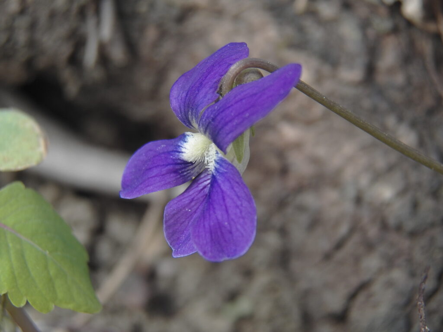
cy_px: 166
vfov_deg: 17.4
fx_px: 1088
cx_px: 222
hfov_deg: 23.0
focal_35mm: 85
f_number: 3.6
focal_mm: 15.2
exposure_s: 1/160
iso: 125
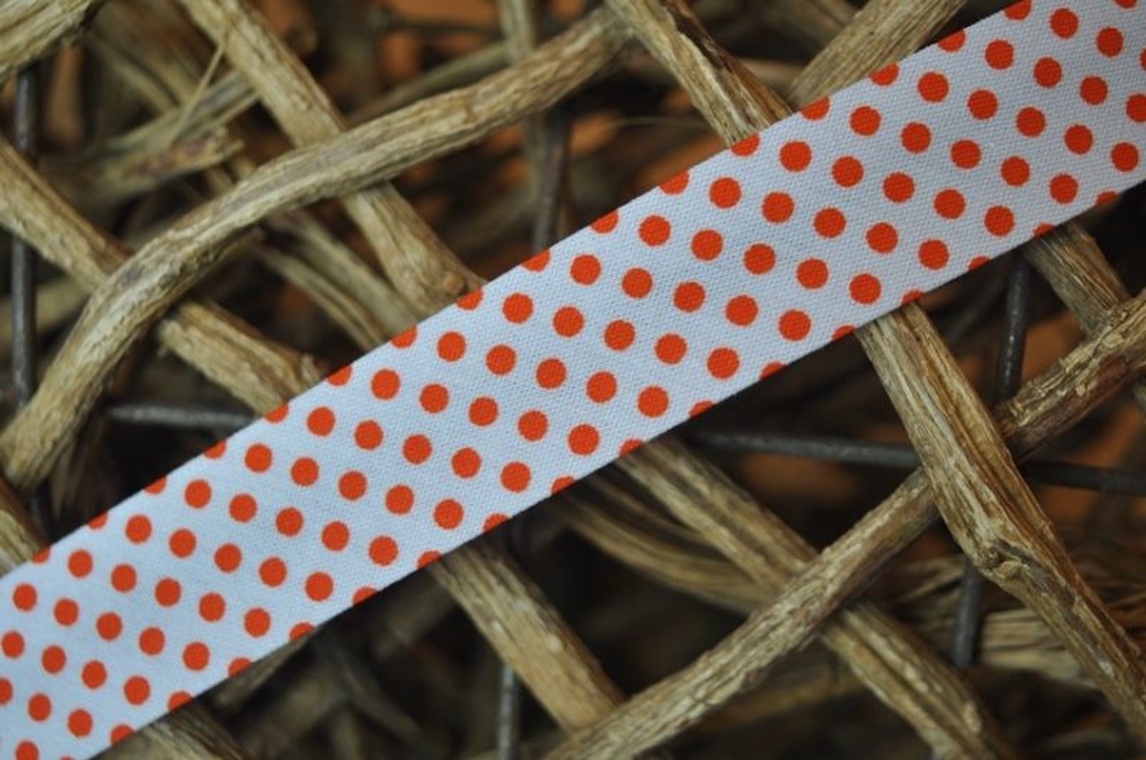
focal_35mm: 60
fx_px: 1907
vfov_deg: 22.6
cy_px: 380
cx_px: 573
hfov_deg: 33.4
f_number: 5
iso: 400
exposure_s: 1/80
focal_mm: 40
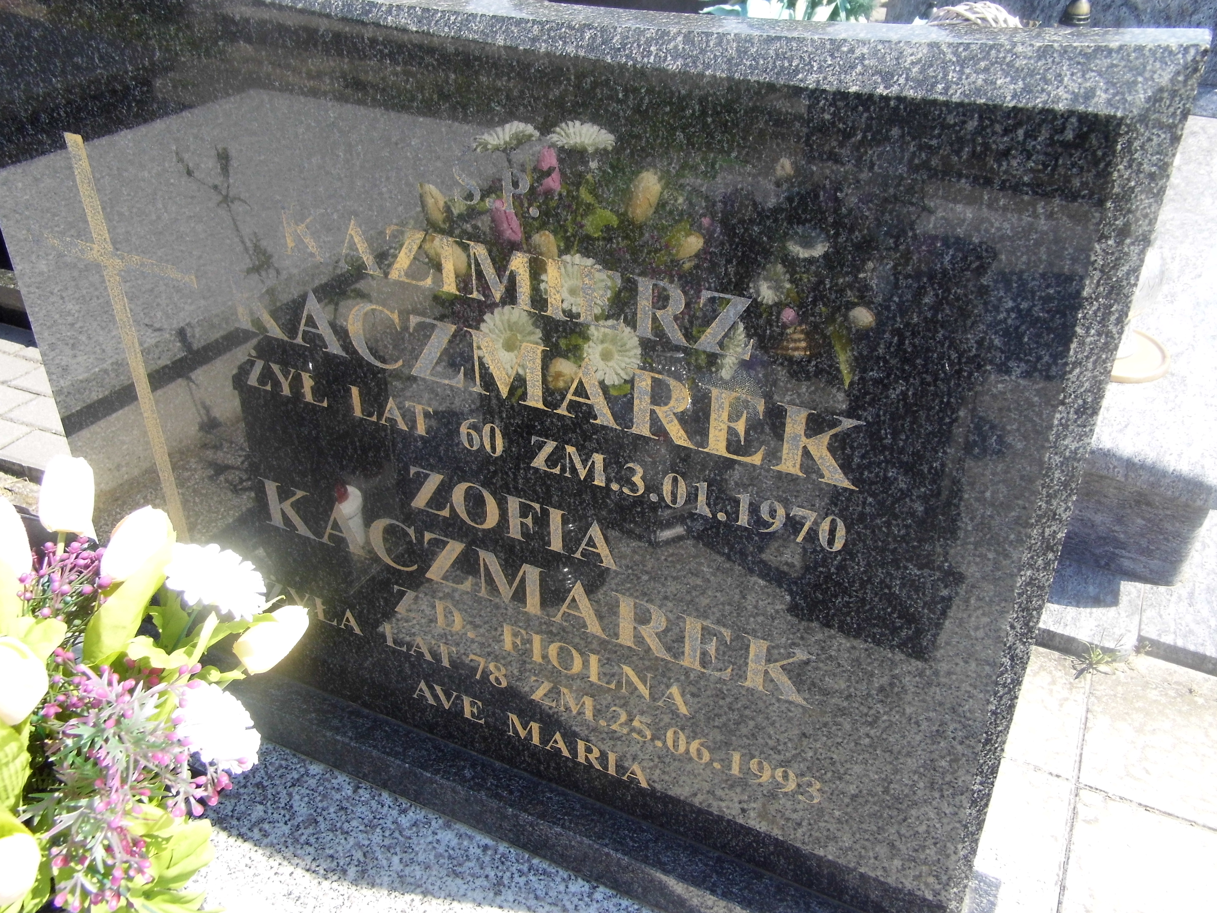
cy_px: 456
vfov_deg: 48.2
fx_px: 1020
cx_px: 608
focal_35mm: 29
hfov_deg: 61.7
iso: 100
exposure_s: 1/400
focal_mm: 5.2
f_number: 3.2
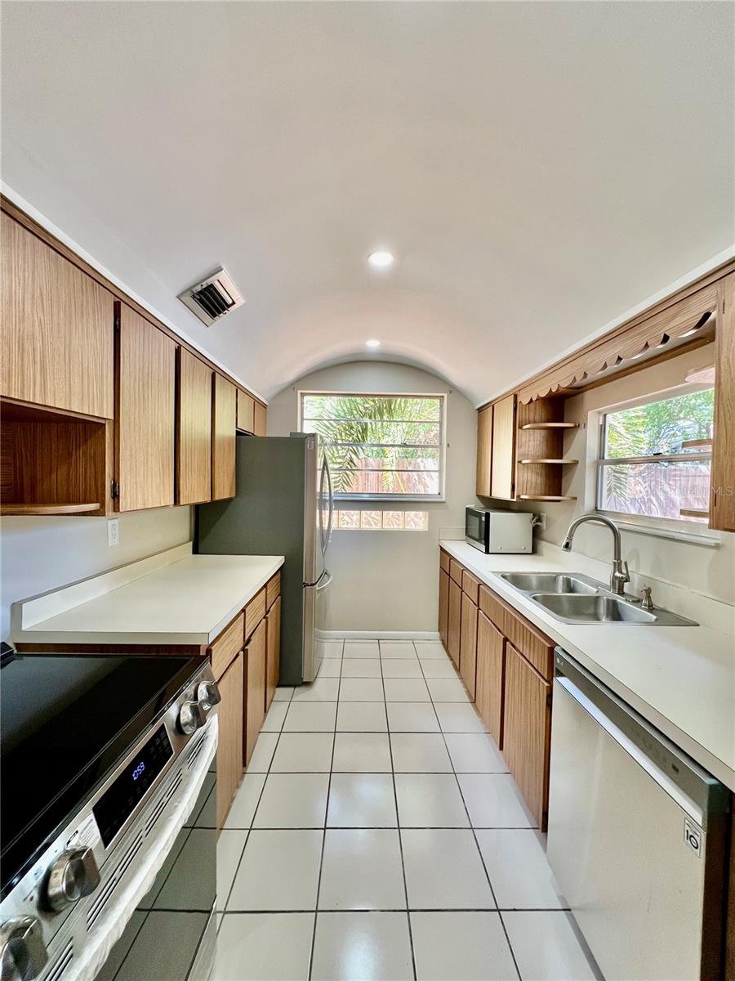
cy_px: 490
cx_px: 368
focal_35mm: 13
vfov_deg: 106.2
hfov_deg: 89.9
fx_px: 368
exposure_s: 1/99
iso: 200
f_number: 1.8
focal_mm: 1.57
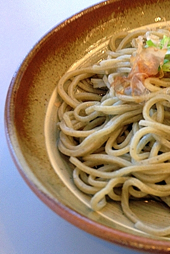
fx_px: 411
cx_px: 197
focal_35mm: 58
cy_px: 129
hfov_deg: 21.9
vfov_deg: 34.5
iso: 50
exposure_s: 1/30
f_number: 2.4
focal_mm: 4.28
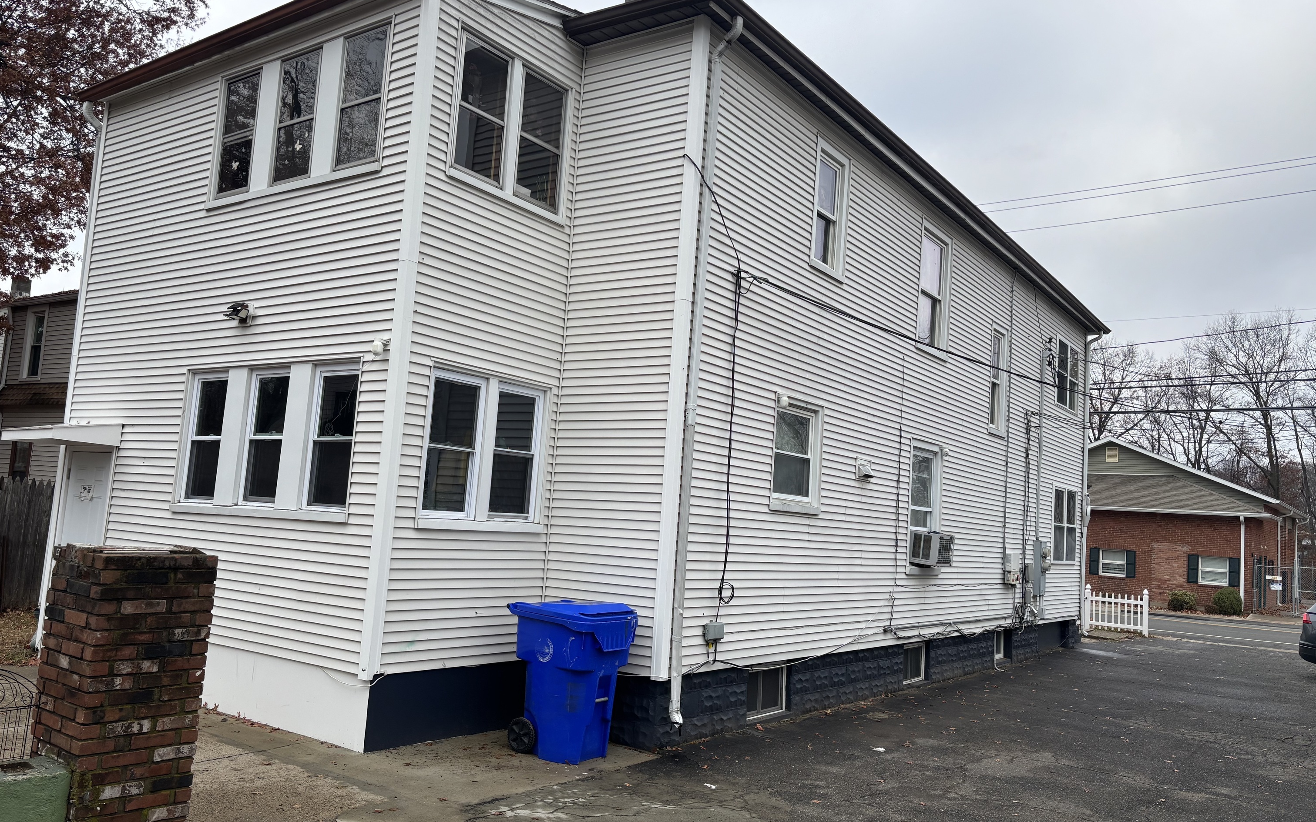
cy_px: 412
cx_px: 658
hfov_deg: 66.5
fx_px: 1004
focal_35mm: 28
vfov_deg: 44.5
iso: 50
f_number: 1.6
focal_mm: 5.96
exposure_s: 1/1362
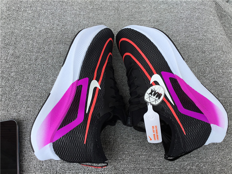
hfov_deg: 58.4
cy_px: 87
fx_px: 208
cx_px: 116
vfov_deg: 45.4
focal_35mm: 31
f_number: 2.4
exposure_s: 1/302
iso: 25
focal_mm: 3.3
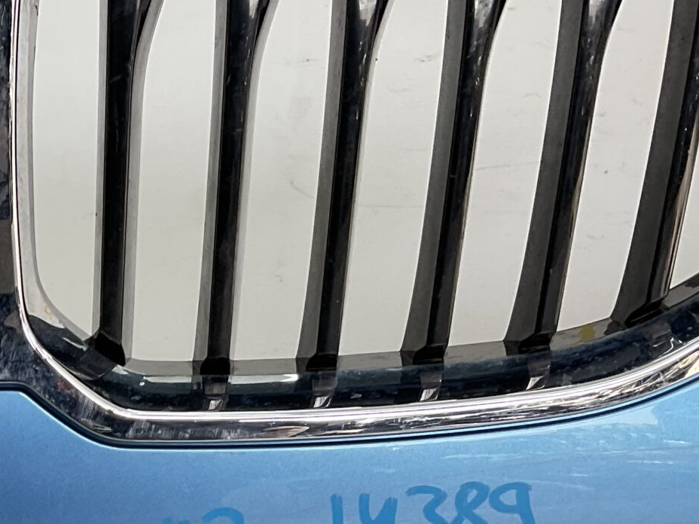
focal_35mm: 80
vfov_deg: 17.4
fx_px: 1615
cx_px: -40
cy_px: 668
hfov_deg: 23.2
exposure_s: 1/100
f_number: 1.8
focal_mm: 3
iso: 20
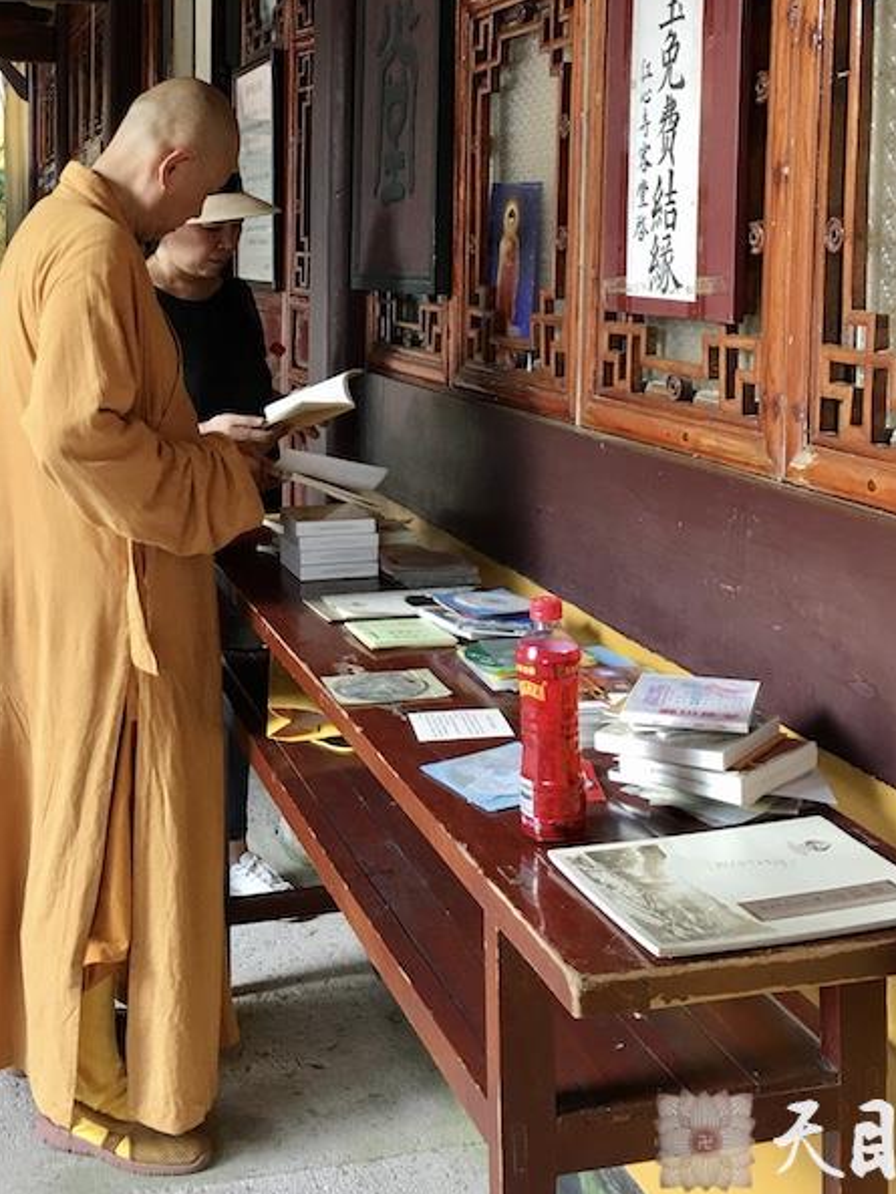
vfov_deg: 41.9
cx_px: 275
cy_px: 332
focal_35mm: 44
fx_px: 1518
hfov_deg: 32.5
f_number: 2.2
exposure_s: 1/33
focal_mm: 4.15
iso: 50
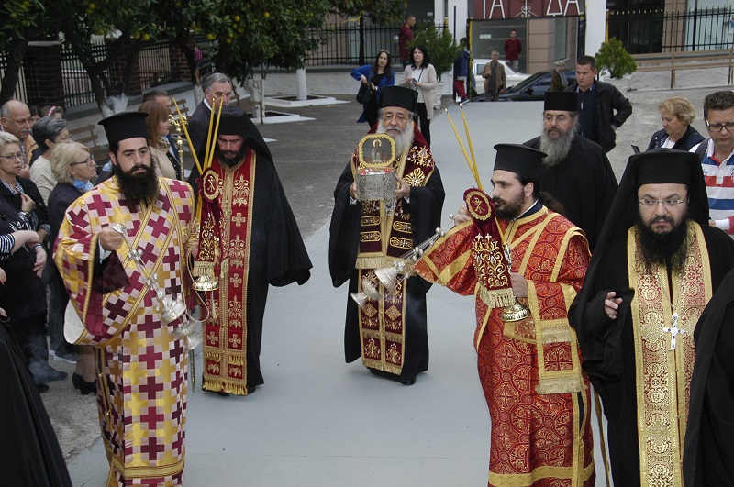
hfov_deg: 37.9
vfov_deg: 25.7
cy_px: 244
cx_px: 367
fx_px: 1069
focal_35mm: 52
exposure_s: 1/100
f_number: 7.1
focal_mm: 35
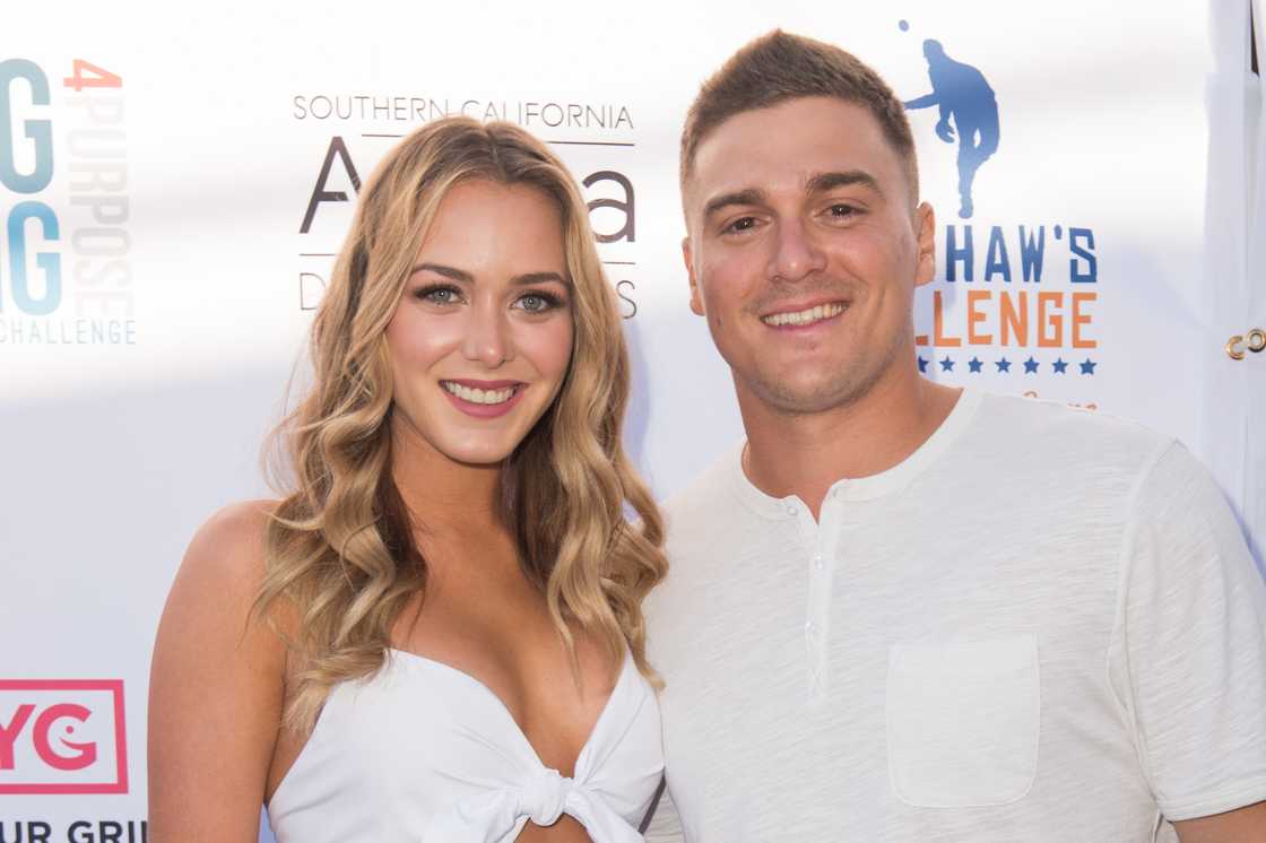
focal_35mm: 50
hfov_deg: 39.6
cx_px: 633
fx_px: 1758
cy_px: 422
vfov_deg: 27.0
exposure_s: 1/125
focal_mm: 50
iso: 200
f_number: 8
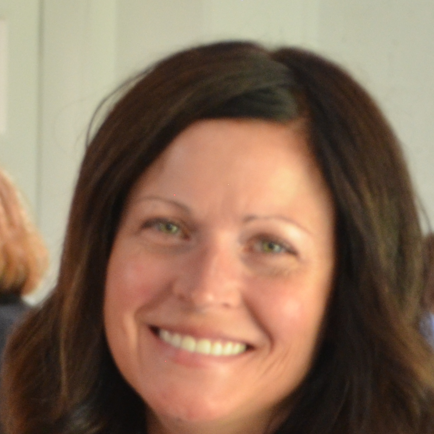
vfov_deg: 5.8
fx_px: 4241
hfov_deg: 5.8
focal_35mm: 299
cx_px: -5
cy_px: 478
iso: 900
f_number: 5
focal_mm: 50
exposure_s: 1/15
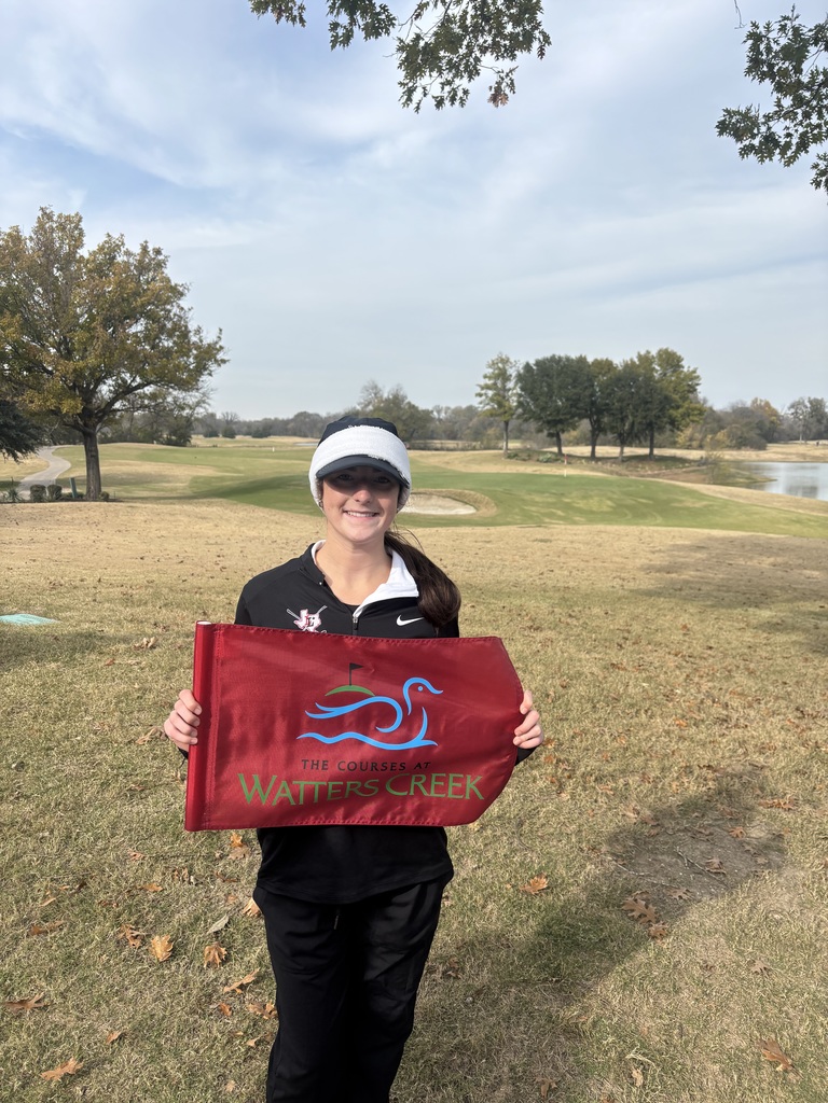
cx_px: 414
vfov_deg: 67.3
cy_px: 552
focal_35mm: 26
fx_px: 829
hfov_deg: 53.1
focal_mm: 5.96
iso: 50
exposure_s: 1/2639
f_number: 1.6
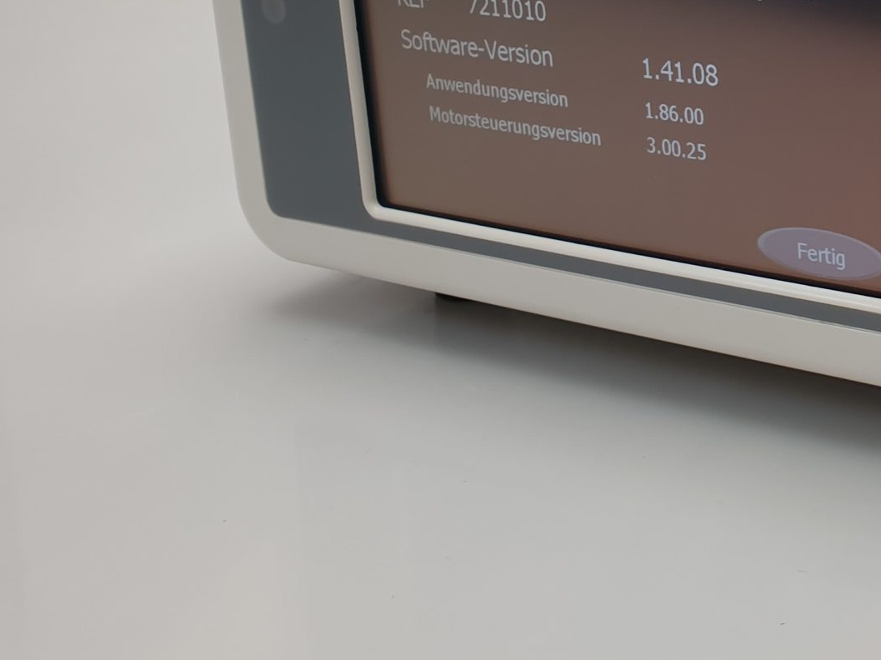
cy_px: -108
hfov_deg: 27.6
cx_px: 1009
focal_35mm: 63
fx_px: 1603
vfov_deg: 21.7
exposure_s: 1/50
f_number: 2.4
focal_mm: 4.3
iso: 50
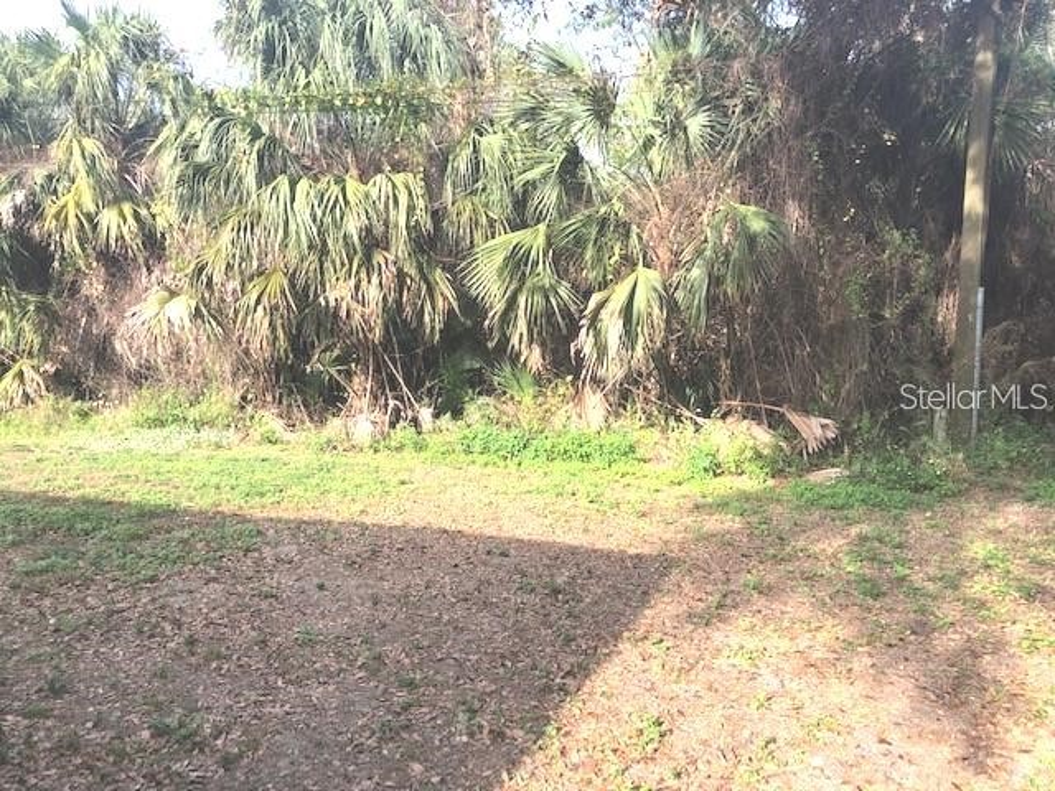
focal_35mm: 28
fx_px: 853
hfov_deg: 63.4
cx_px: 528
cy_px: 396
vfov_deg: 49.7
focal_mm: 3.99
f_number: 1.8
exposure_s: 1/338
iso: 20
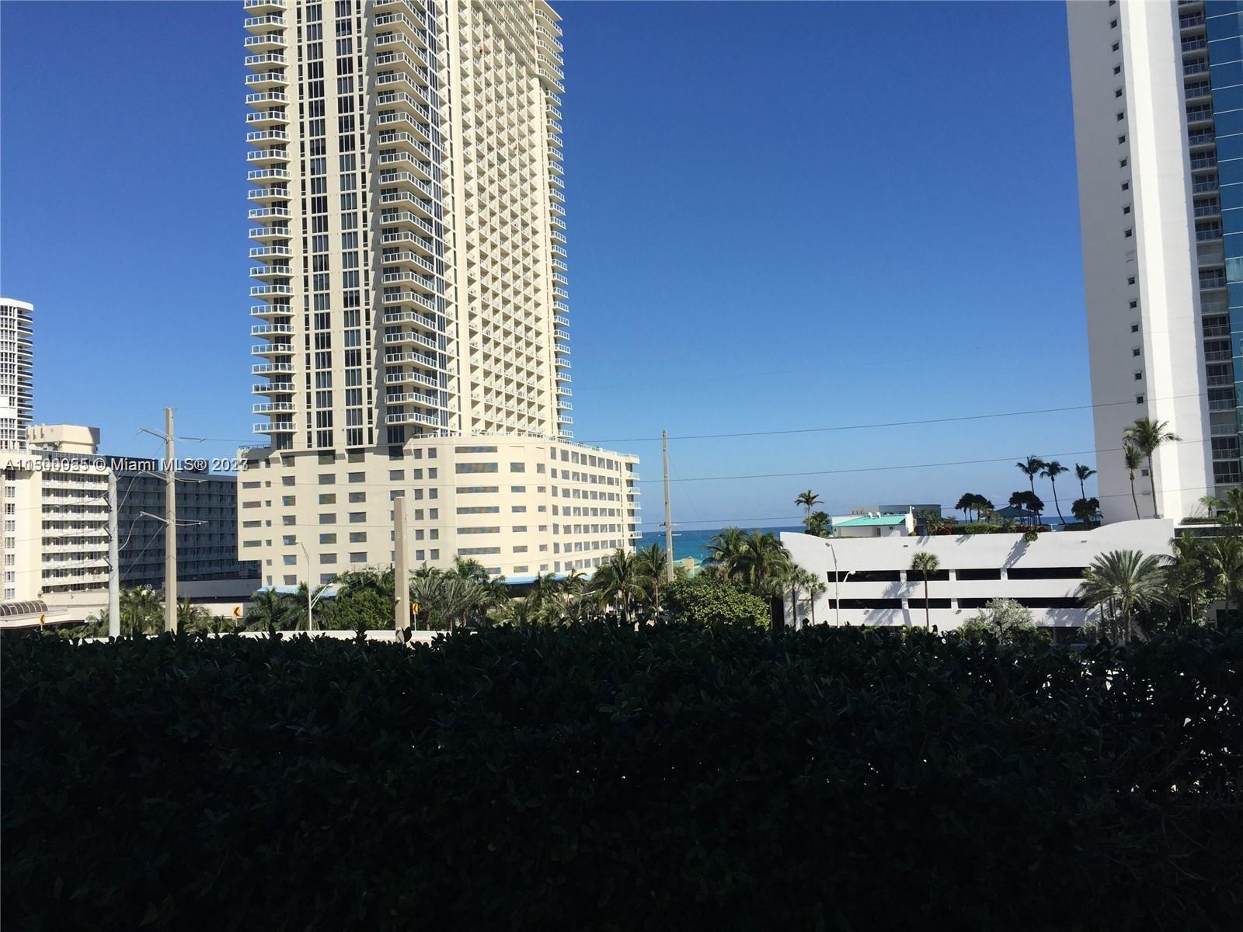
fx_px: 1041
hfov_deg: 61.7
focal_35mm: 29
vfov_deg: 48.2
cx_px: 622
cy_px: 466
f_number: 2.2
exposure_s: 1/3049
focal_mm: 4.15
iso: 32
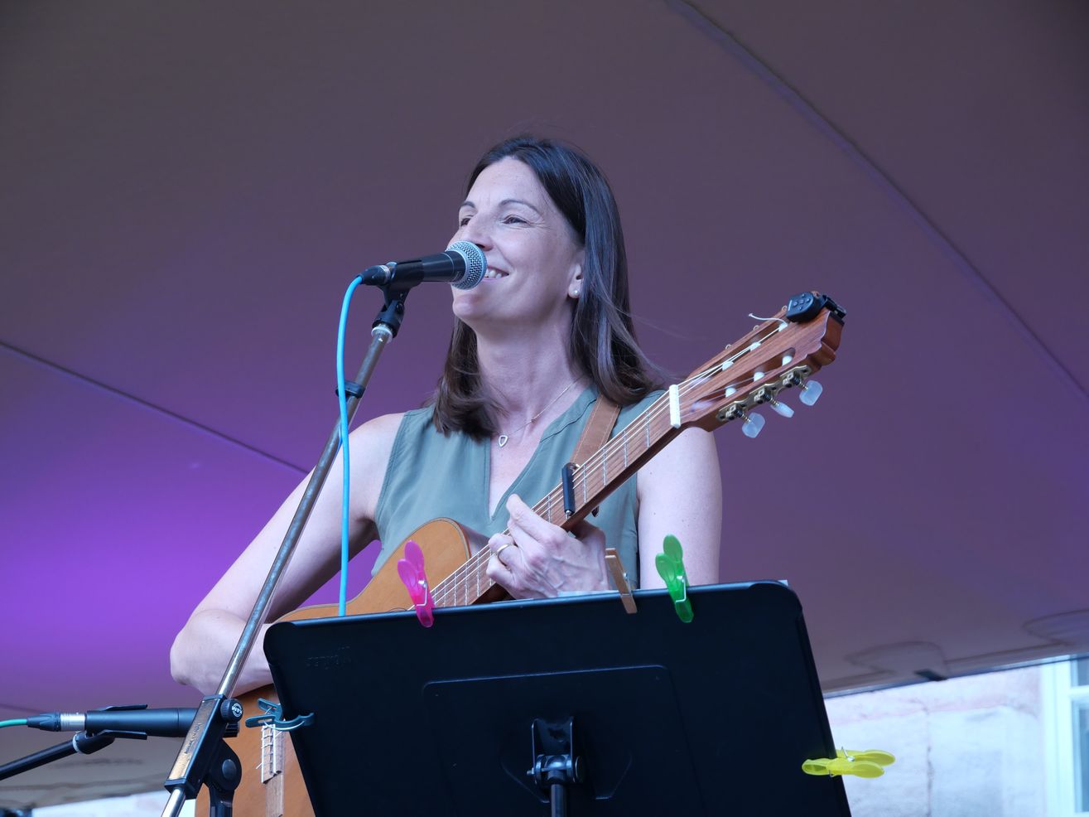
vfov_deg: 12.3
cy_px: 408
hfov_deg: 16.4
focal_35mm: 120
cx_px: 544
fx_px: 3775
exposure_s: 1/125
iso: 640
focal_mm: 60
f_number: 5.6
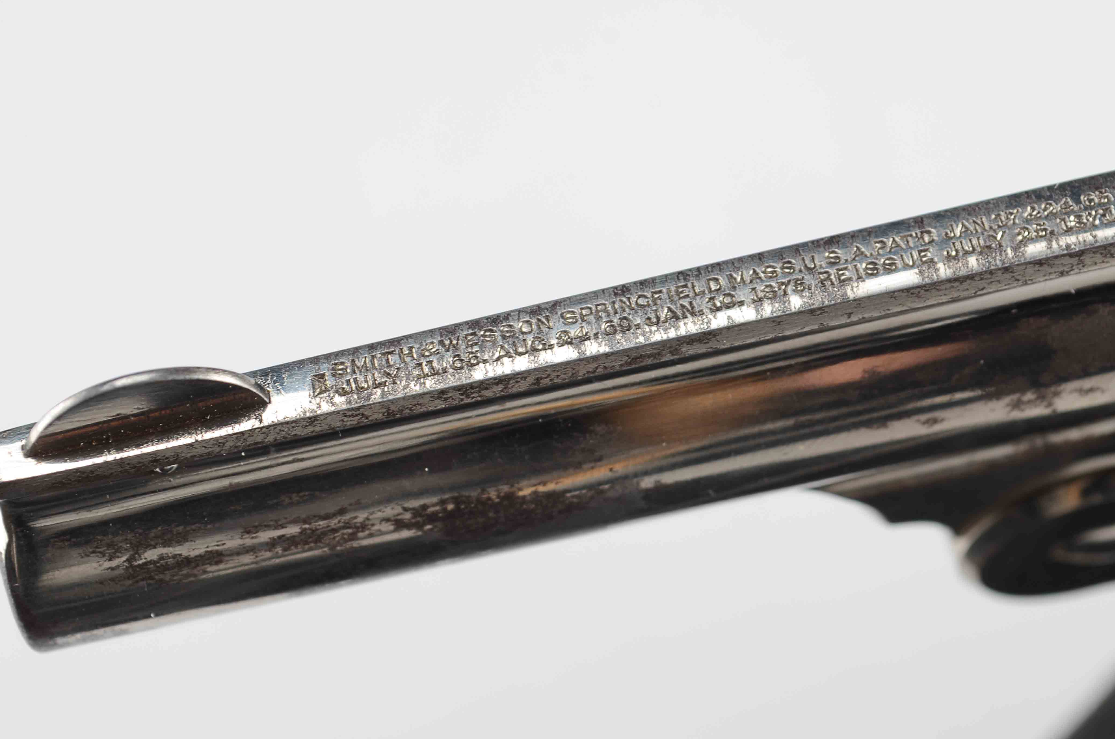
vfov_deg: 13.8
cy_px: 323
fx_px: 3048
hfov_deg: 20.7
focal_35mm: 99
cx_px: 626
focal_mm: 55
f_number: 10
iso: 100
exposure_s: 1/80
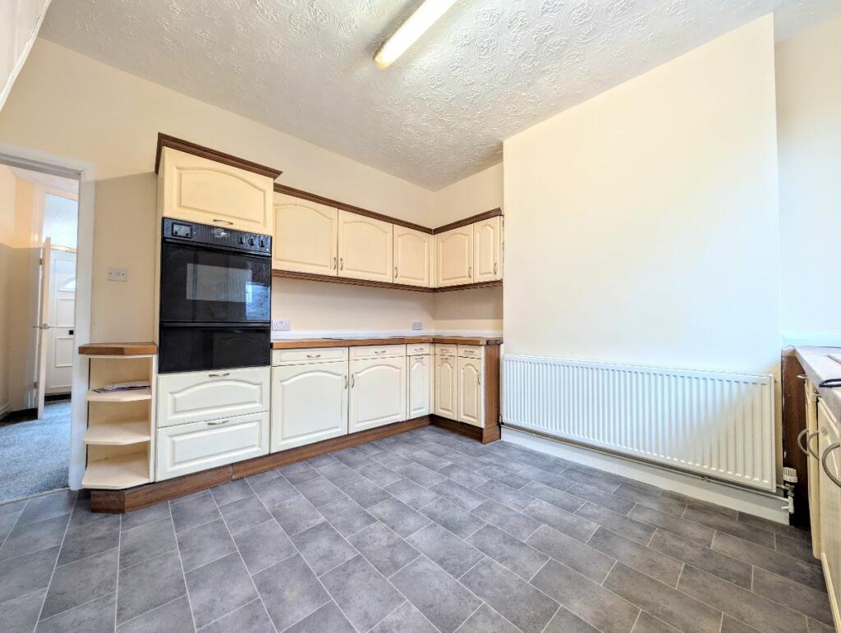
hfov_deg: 110.5
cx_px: 420
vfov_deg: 94.6
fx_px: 292
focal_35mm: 12
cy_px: 316
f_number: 1.7
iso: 42
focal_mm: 2.02
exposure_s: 1/32.5
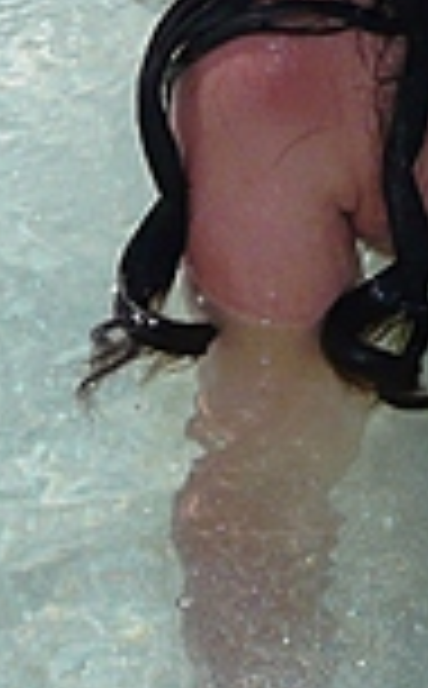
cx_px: 622
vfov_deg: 10.4
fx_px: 3750
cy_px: -22
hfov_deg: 6.5
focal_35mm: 200
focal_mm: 7.3
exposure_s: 1/250
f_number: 10
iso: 100
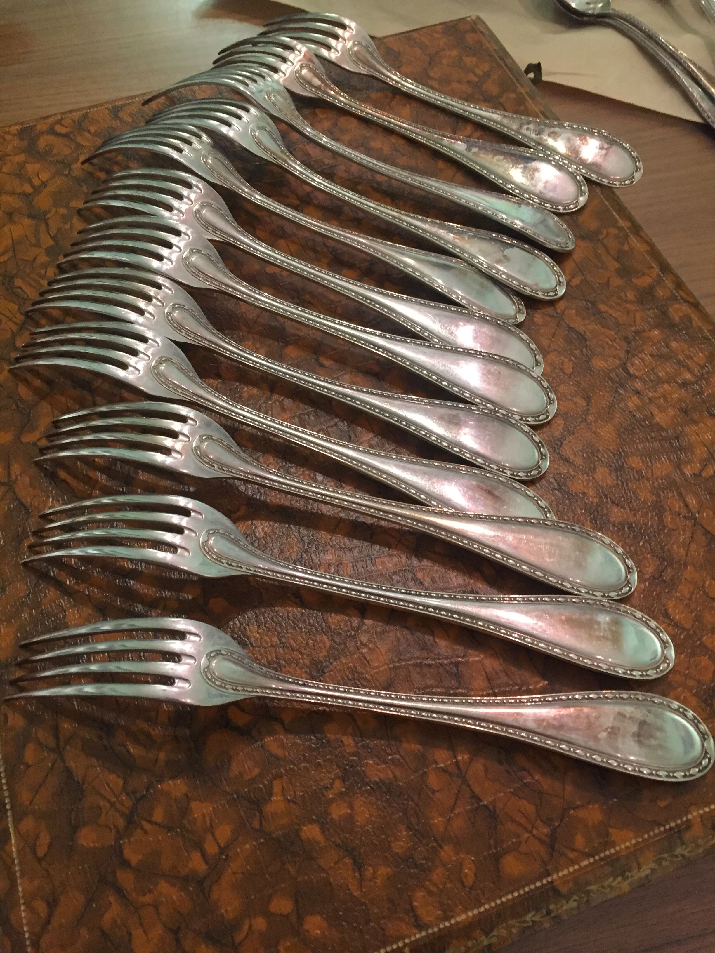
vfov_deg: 61.7
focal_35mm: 29
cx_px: 358
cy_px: 476
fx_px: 799
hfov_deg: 48.2
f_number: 2.2
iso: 250
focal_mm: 4.15
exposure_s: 1/33
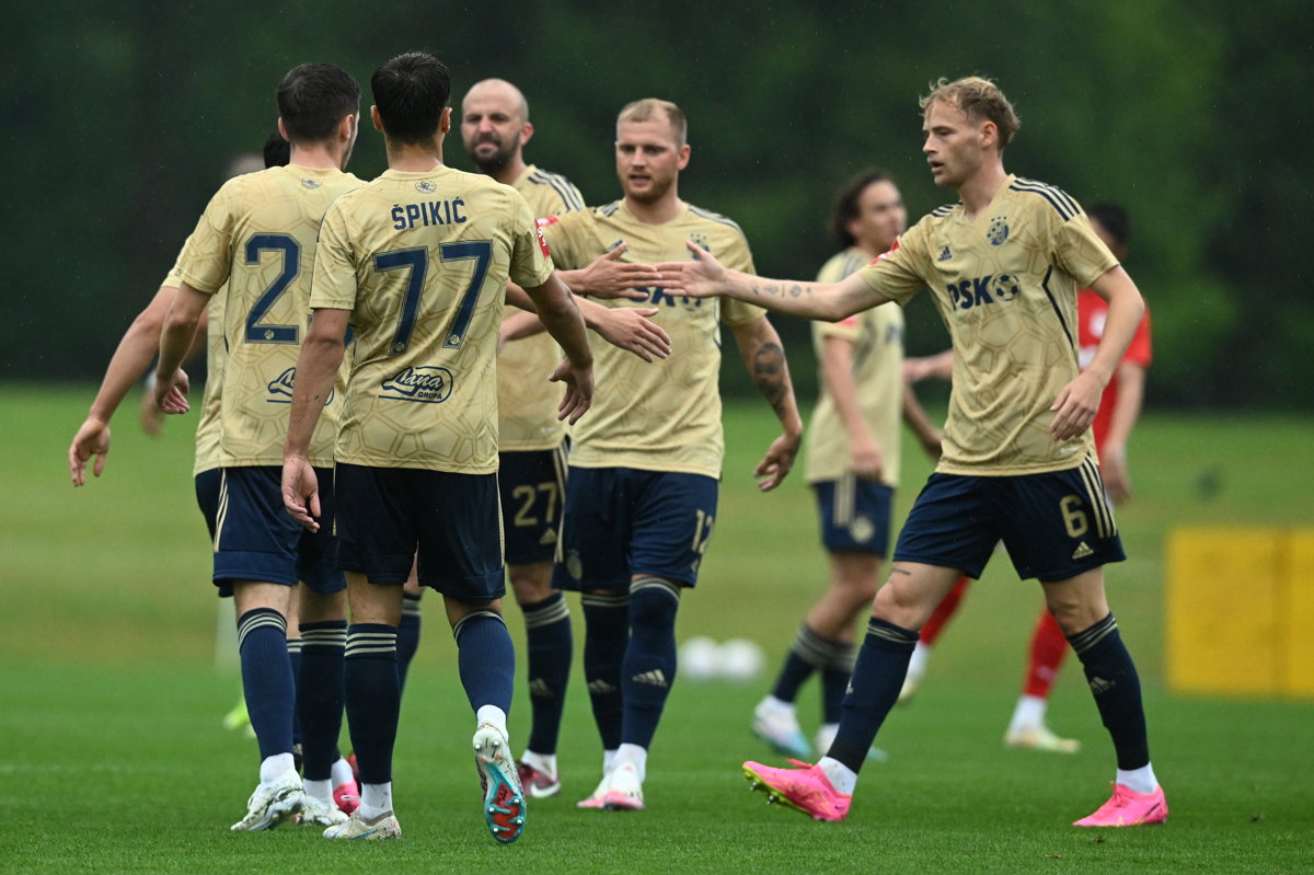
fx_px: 14593
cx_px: 657
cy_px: 438
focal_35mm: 400
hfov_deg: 5.2
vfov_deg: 3.4
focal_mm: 400
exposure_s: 1/1250
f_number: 4
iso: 4000
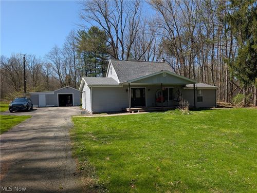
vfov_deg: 56.9
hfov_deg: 71.5
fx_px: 178
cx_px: 128
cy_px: 96
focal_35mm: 24
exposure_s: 1/802
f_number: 1.68
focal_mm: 6.9
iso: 22
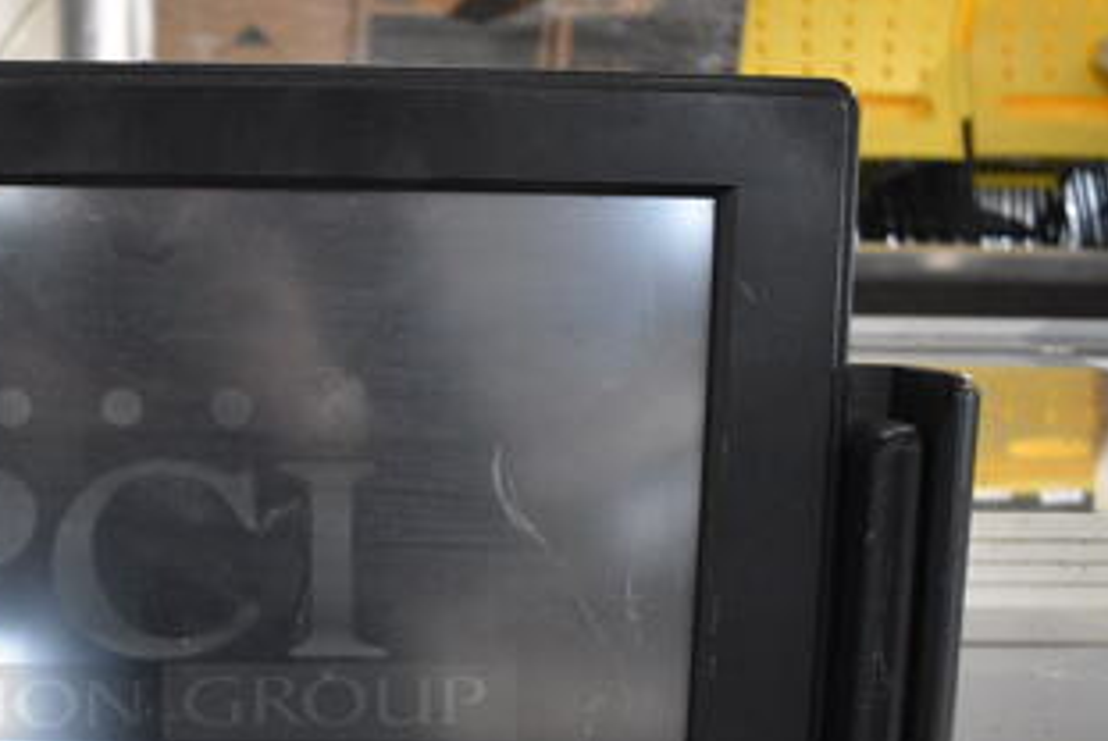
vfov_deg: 25.3
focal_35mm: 53
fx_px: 1633
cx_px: 121
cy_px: 552
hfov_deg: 35.4
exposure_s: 1/125
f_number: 3.5
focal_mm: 18
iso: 2800
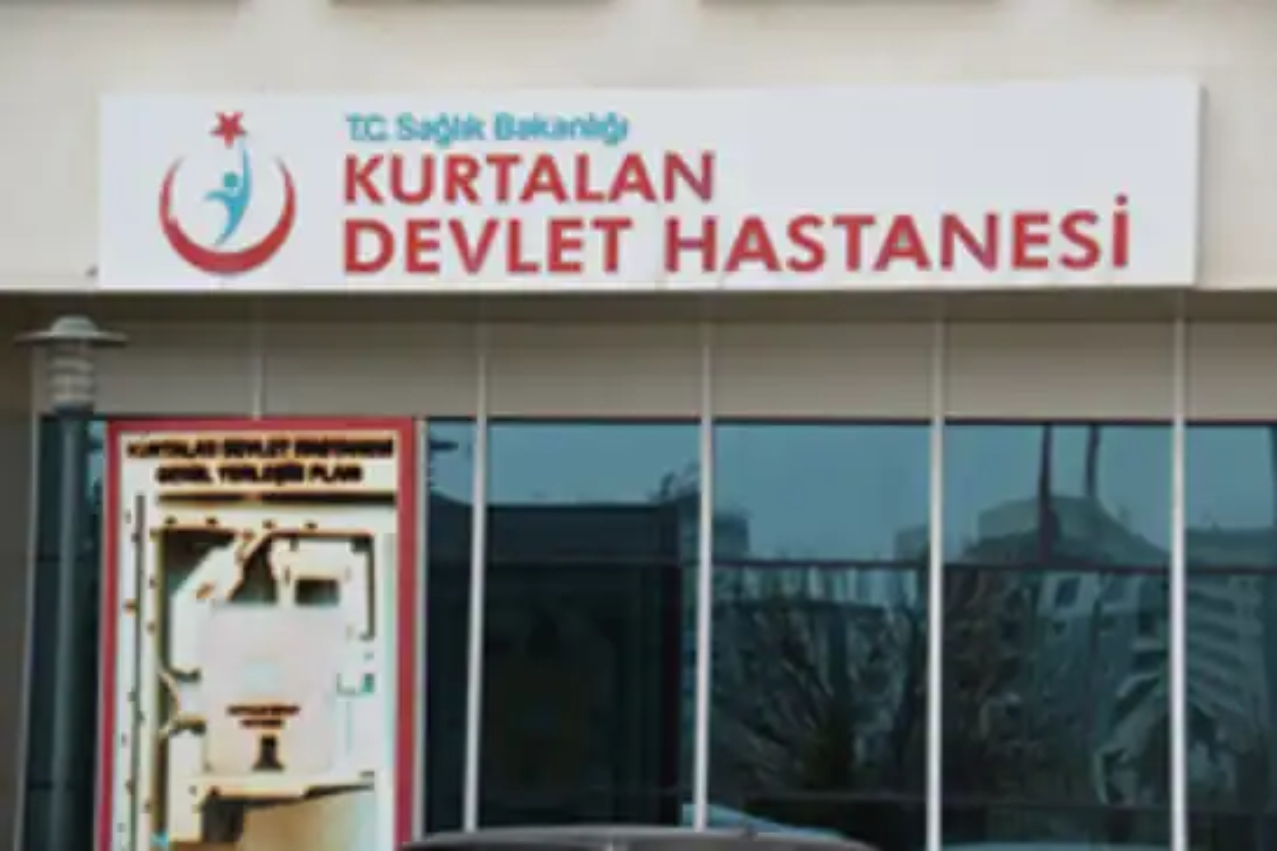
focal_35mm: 135
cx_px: 638
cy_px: 426
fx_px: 4788
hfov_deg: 15.2
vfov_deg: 10.2
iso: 100
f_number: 9
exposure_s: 1/200
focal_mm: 90
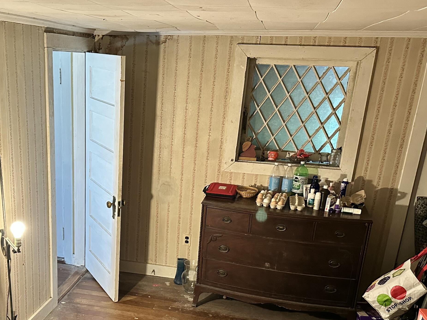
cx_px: 139
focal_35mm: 39
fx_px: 481
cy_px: 218
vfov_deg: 36.4
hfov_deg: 47.0
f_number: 1.78
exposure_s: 1/60
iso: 640
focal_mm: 6.86
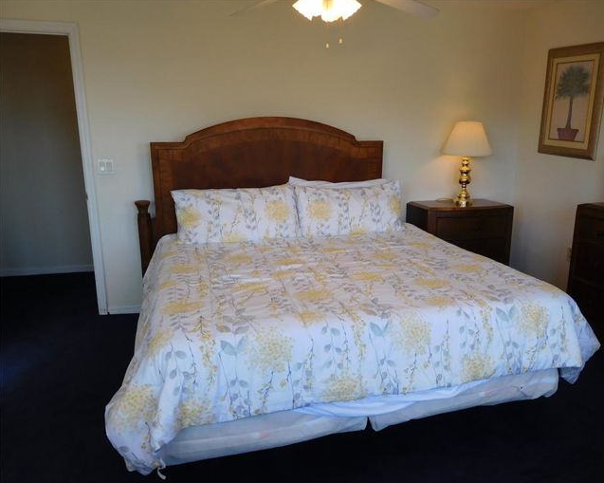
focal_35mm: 27
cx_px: 330
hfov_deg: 64.0
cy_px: 247
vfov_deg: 53.1
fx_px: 482
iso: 125
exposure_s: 1/160
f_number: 3.4
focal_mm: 4.5
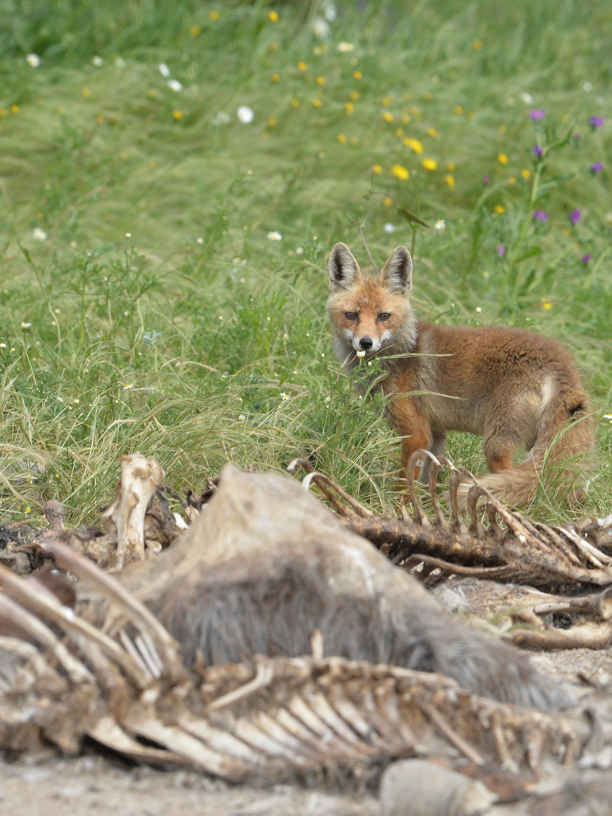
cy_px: 408
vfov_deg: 2.3
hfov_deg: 1.7
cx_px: 456
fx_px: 20477
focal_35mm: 869
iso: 1400
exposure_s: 1/640
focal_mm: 600
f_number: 10
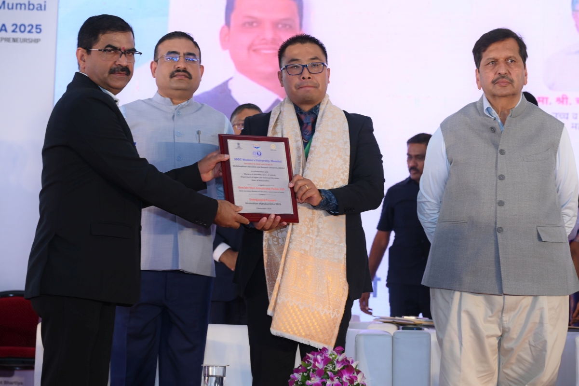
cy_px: 193
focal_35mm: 79
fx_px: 1270
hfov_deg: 25.7
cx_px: 290
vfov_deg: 17.3
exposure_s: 1/160
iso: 2000
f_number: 5.6
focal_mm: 79
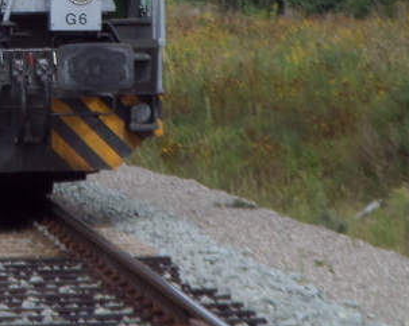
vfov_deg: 4.2
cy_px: -81
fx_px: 4391
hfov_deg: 5.3
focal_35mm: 363
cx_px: -140
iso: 80
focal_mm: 19.8
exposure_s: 1/250
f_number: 5.7
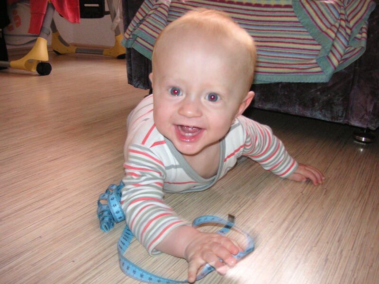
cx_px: 190
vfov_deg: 38.7
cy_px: 142
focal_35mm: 37
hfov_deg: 50.1
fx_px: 405
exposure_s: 1/45
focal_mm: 6.1
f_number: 2.8
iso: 160
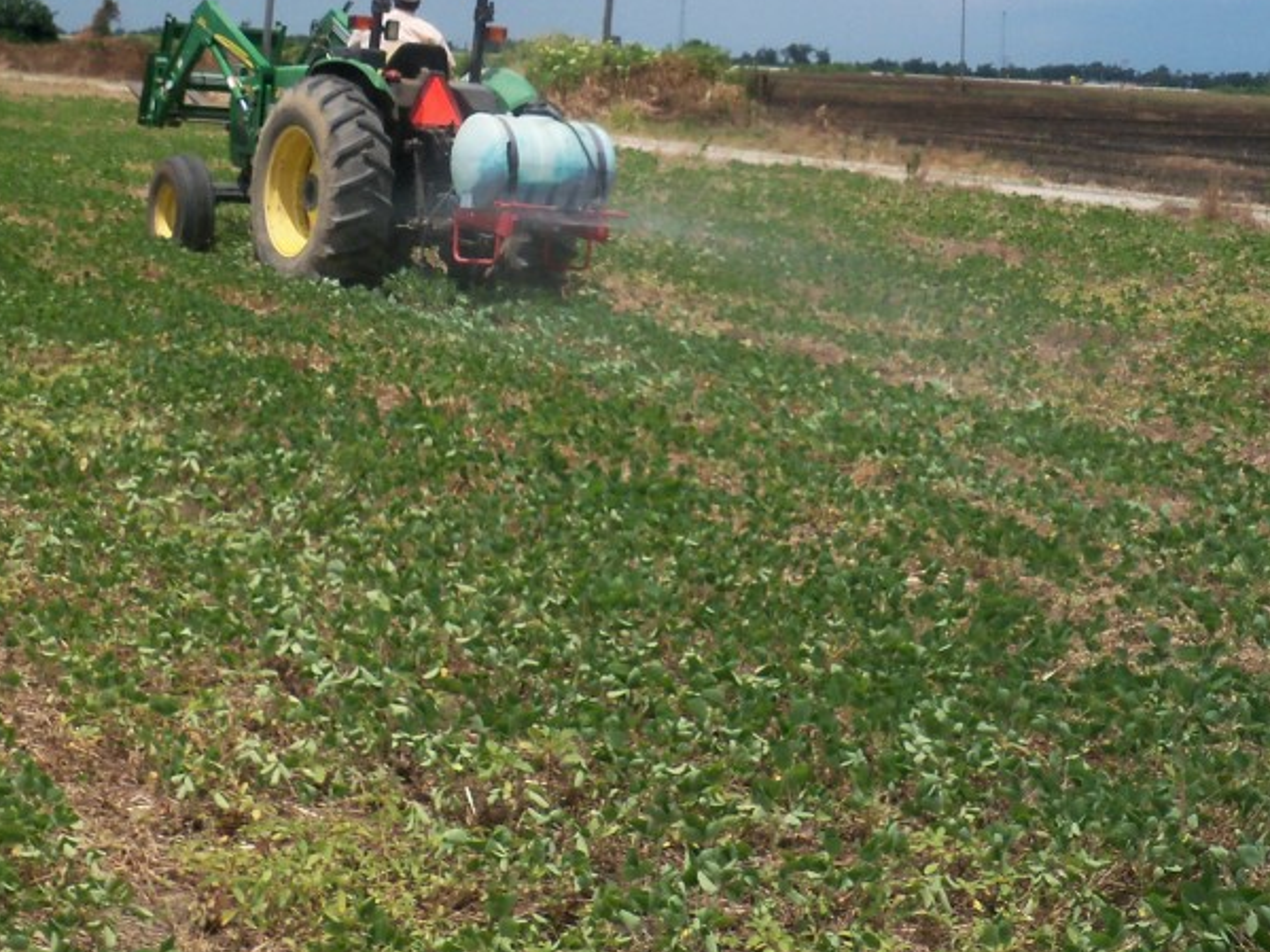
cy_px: 204
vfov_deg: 22.3
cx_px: 358
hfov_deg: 29.5
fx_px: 2384
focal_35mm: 65
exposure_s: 1/640
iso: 100
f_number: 5.6
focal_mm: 6.3
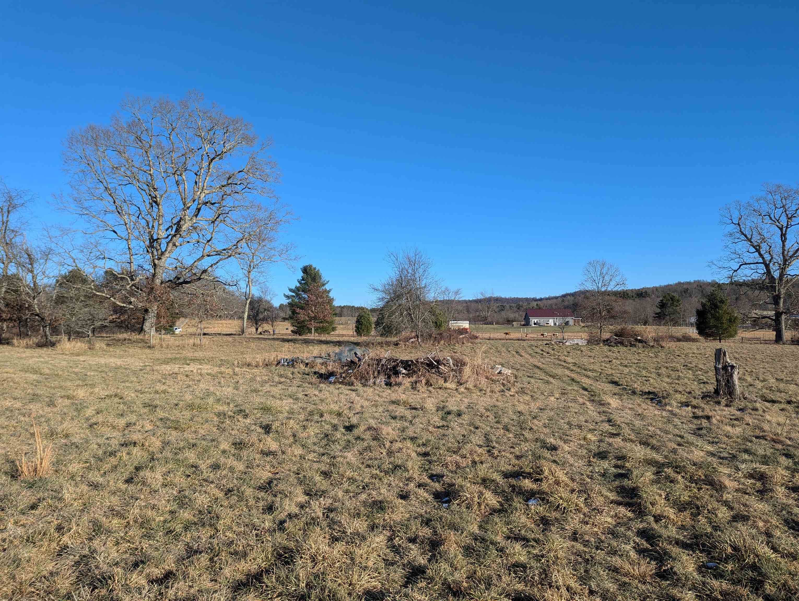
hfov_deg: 71.5
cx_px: 400
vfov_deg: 56.9
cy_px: 300
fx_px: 555
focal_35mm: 24
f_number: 1.85
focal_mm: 6.81
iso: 46
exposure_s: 1/1618
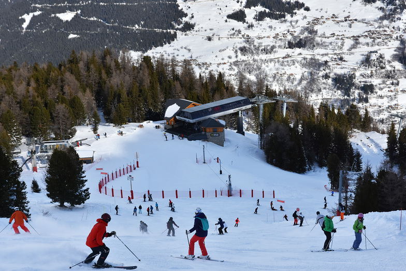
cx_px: 203
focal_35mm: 72
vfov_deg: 18.9
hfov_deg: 28.1
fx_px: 812
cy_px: 136
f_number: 7.1
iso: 400
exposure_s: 1/3200
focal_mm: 48
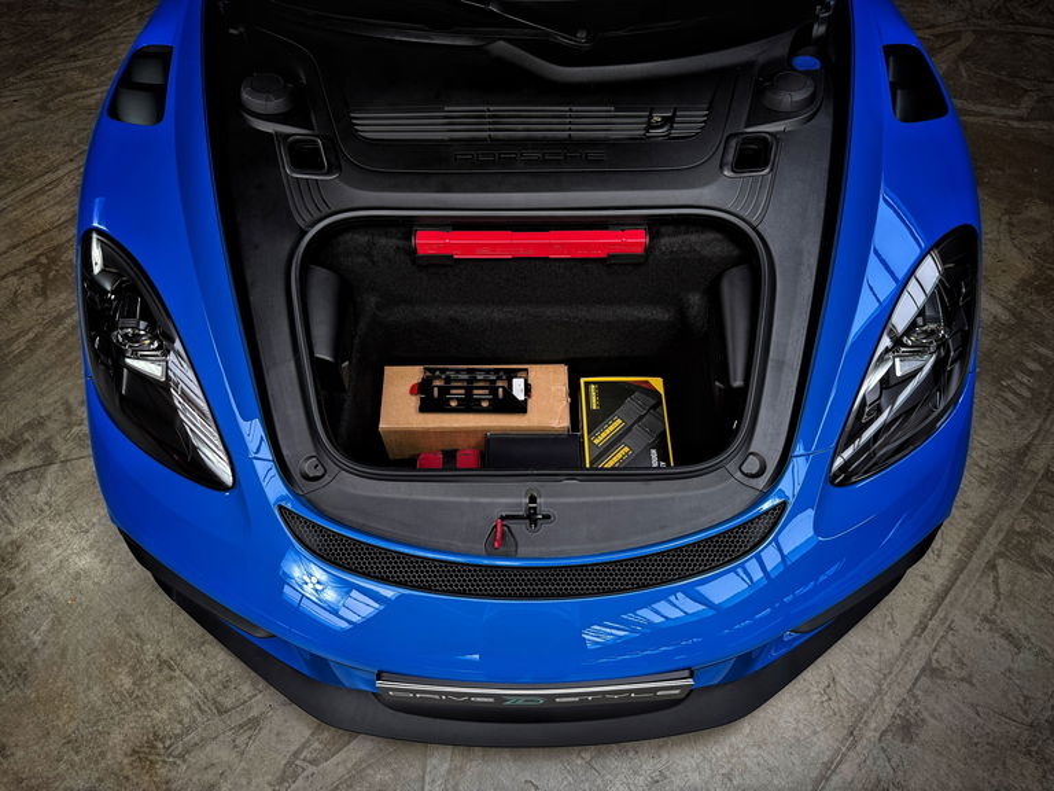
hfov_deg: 71.6
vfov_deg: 56.8
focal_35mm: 24
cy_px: 396
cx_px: 527
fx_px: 731
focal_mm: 6.76
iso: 100
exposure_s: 1/100
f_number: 1.78
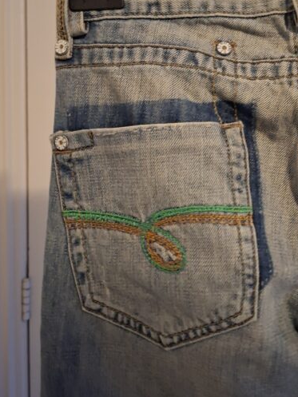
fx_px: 425
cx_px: 212
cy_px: 146
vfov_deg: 49.6
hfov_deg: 38.0
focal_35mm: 37
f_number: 1.8
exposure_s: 1/20
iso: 1000
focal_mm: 5.54
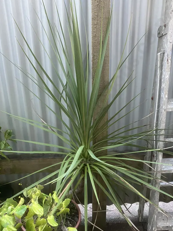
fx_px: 247
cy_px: 133
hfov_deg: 38.6
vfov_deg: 50.0
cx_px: 80
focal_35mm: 37
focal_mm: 3.99
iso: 160
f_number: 1.8
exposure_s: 1/60
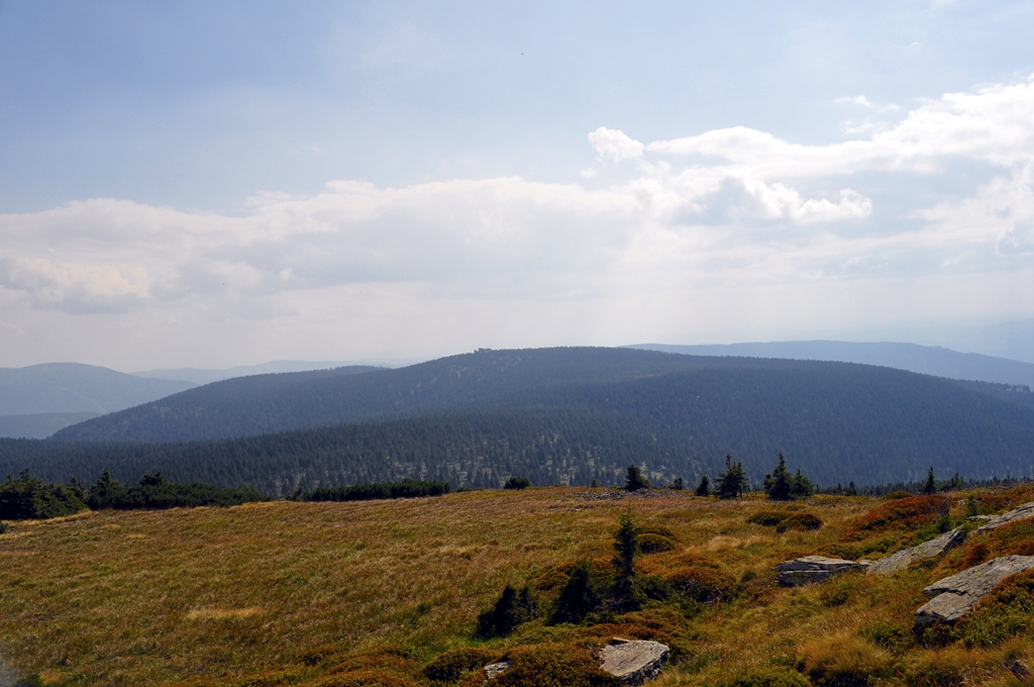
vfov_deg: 47.8
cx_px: 517
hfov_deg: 67.4
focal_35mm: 27
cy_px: 344
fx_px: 775
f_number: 8
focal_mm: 18
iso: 200
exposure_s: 1/250
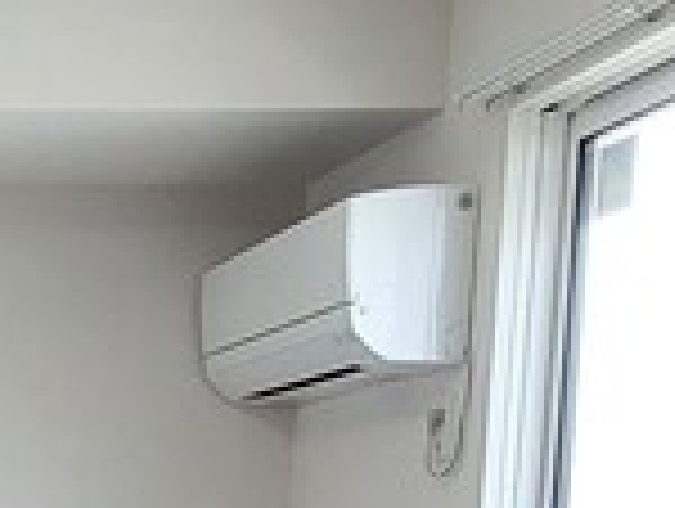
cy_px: 818
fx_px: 1621
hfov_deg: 20.6
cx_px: -288
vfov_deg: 16.0
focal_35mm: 83
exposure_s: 1/60
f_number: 2.2
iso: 125
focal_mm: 1.74
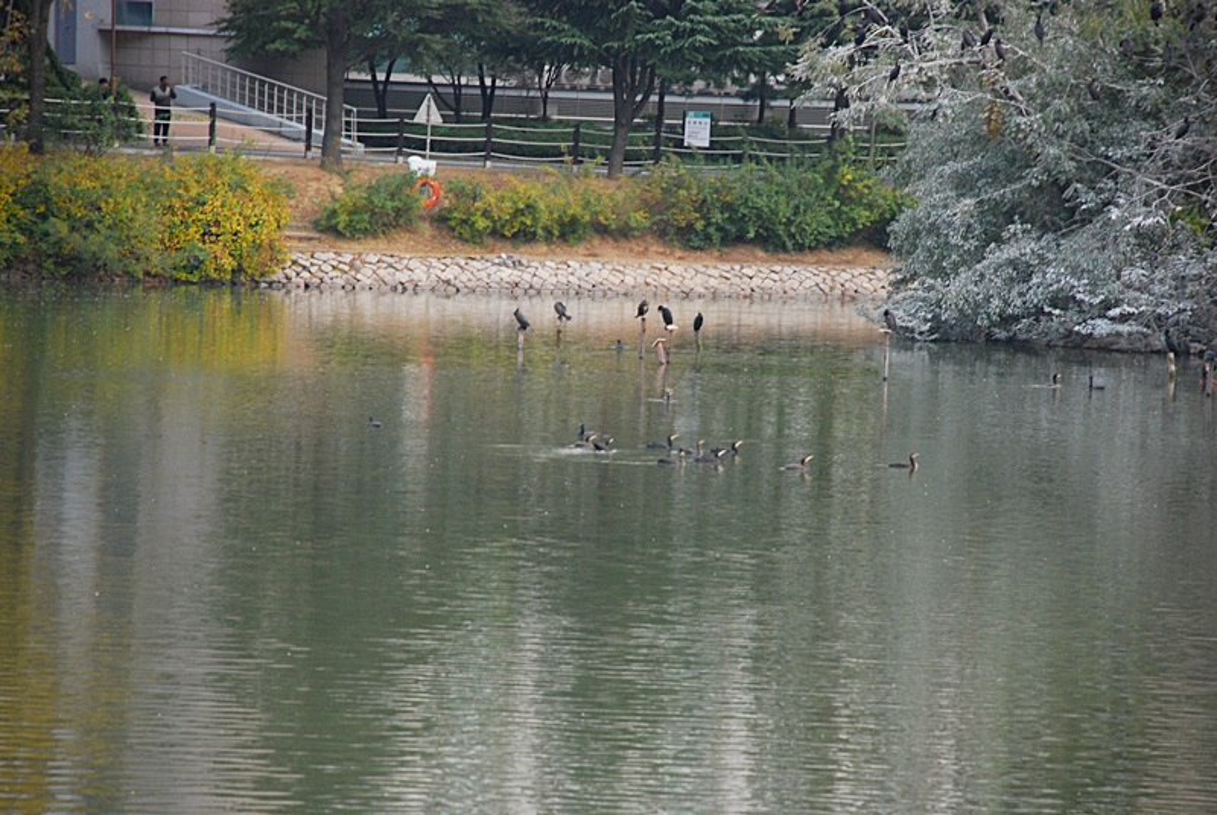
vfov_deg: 6.8
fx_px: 6856
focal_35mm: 202
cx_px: 608
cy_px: 408
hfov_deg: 10.1
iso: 400
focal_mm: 135
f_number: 5.6
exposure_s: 1/160
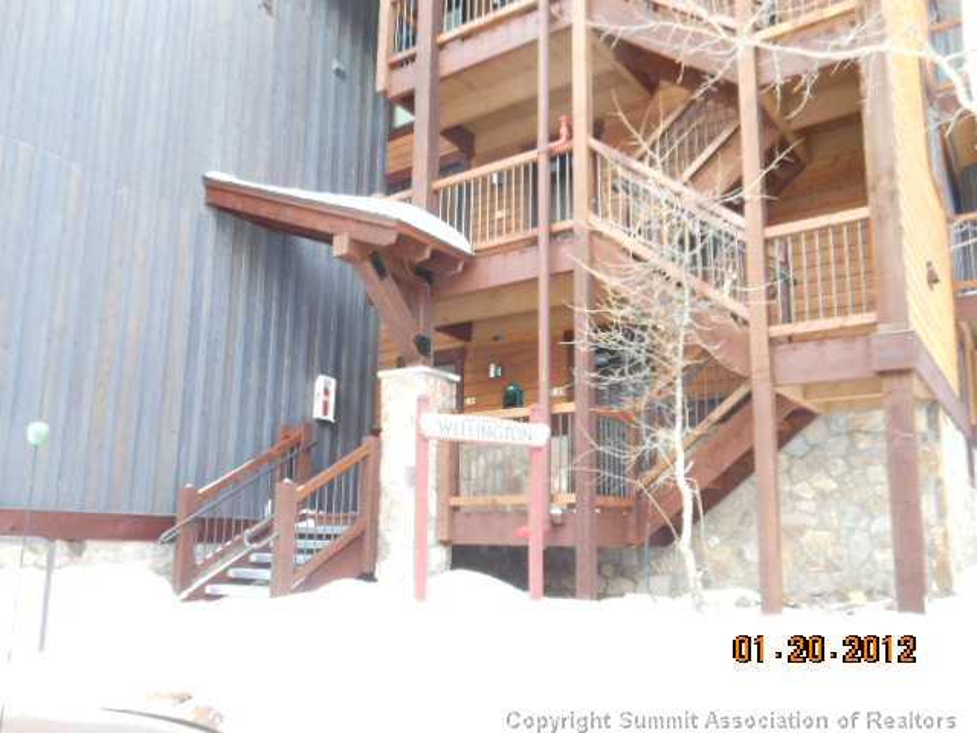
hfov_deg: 61.7
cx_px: 488
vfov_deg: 48.2
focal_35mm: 29
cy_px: 366
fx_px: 818
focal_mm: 5.2
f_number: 3.3
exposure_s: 1/30
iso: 125
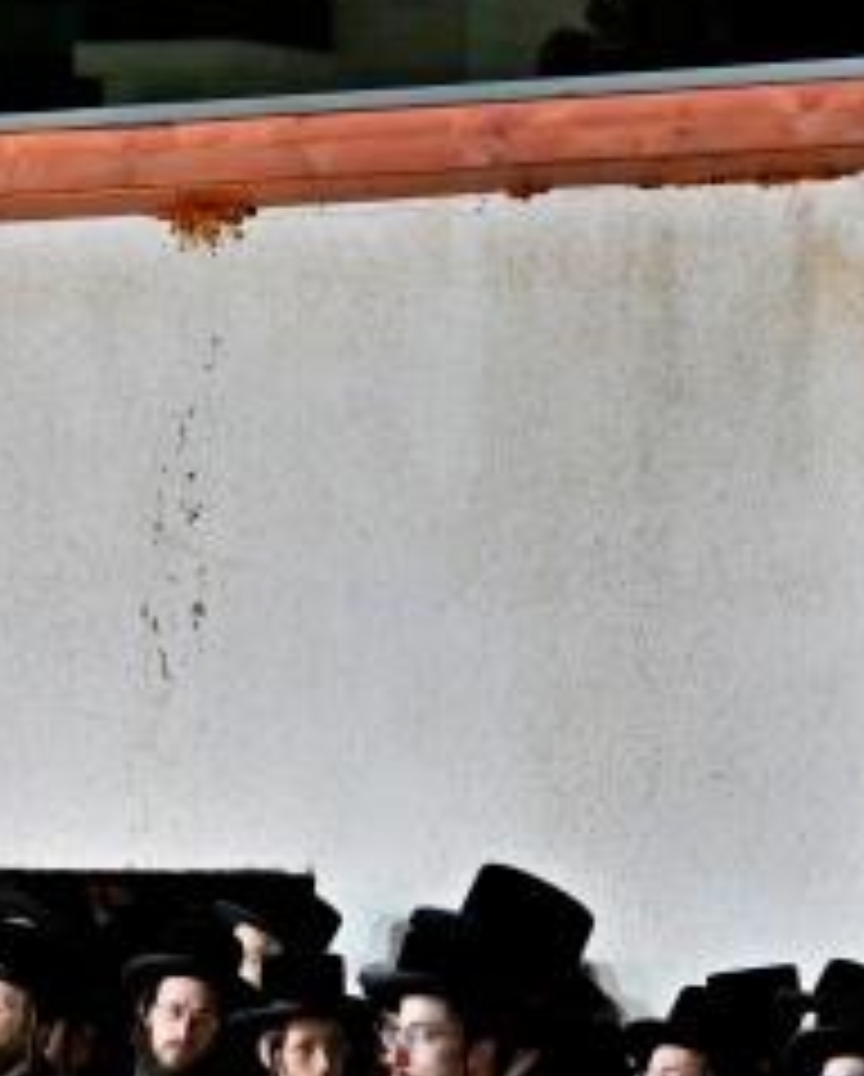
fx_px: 8959
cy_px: 930
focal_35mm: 281
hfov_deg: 5.5
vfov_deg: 6.9
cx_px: -22
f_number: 2.8
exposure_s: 1/125
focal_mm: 70
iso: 2000
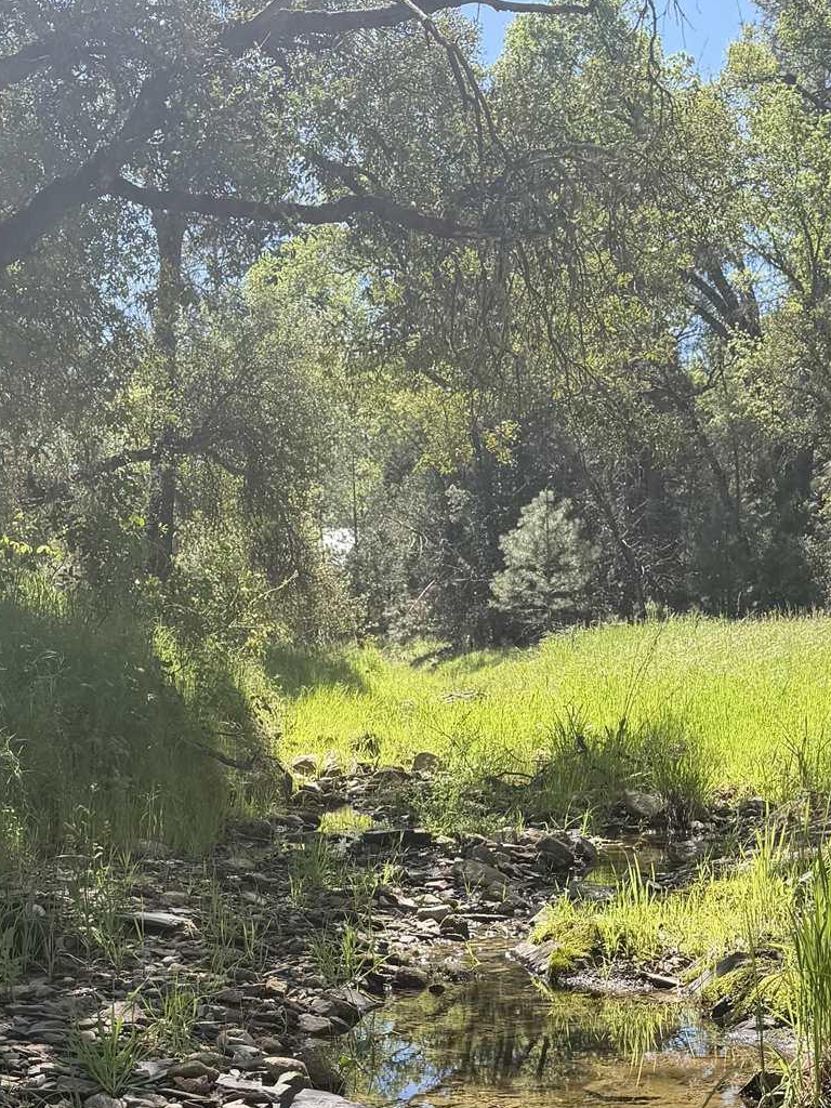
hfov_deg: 27.0
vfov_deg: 34.4
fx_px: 1728
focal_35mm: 54
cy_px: 895
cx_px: 322
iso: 80
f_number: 1.78
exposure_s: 1/1075
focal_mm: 6.76
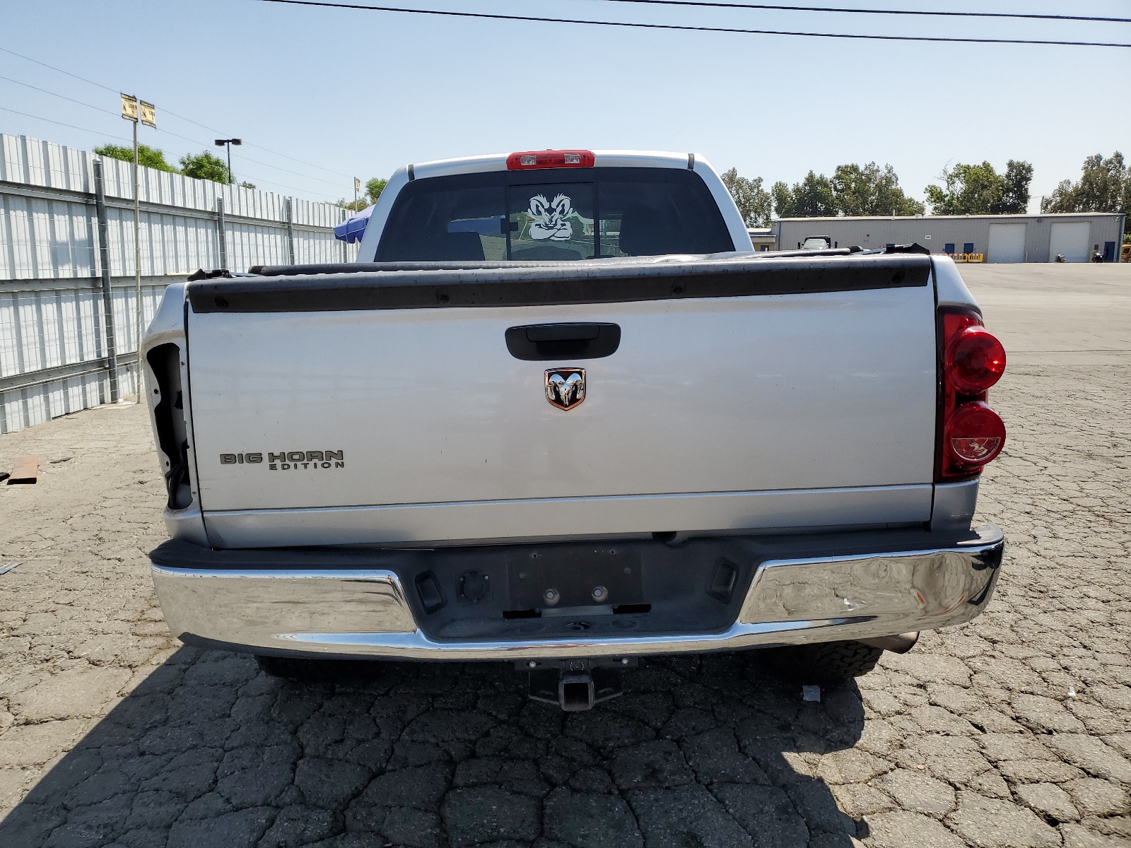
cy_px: 424
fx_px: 849
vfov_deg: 53.1
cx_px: 566
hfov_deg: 67.3
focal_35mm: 26
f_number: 1.5
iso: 50
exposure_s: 1/3333
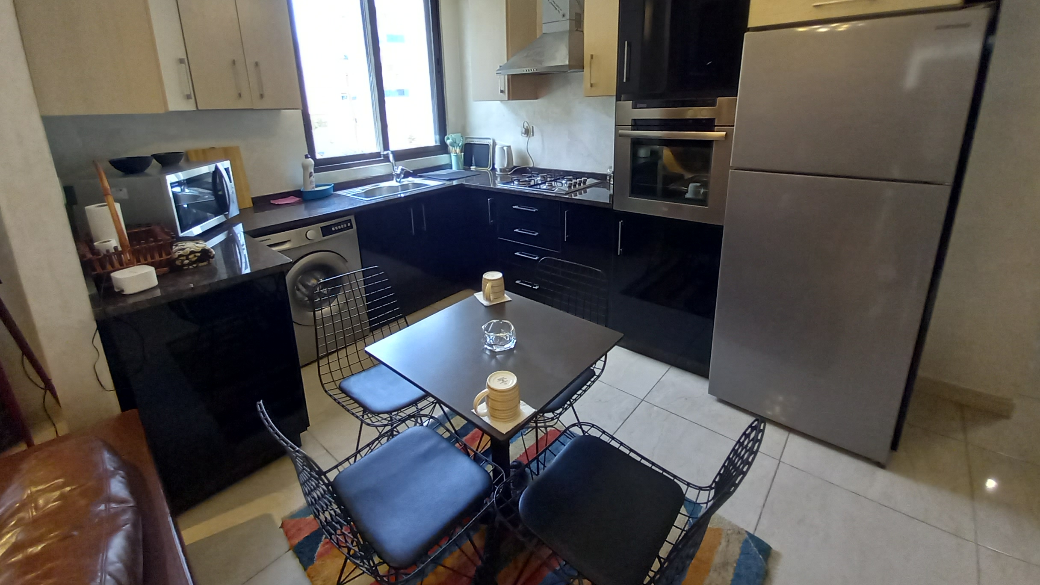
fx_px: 414
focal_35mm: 15
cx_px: 503
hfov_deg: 103.0
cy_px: 226
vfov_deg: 69.6
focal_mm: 1.13
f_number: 2.2
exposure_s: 1/50
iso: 100
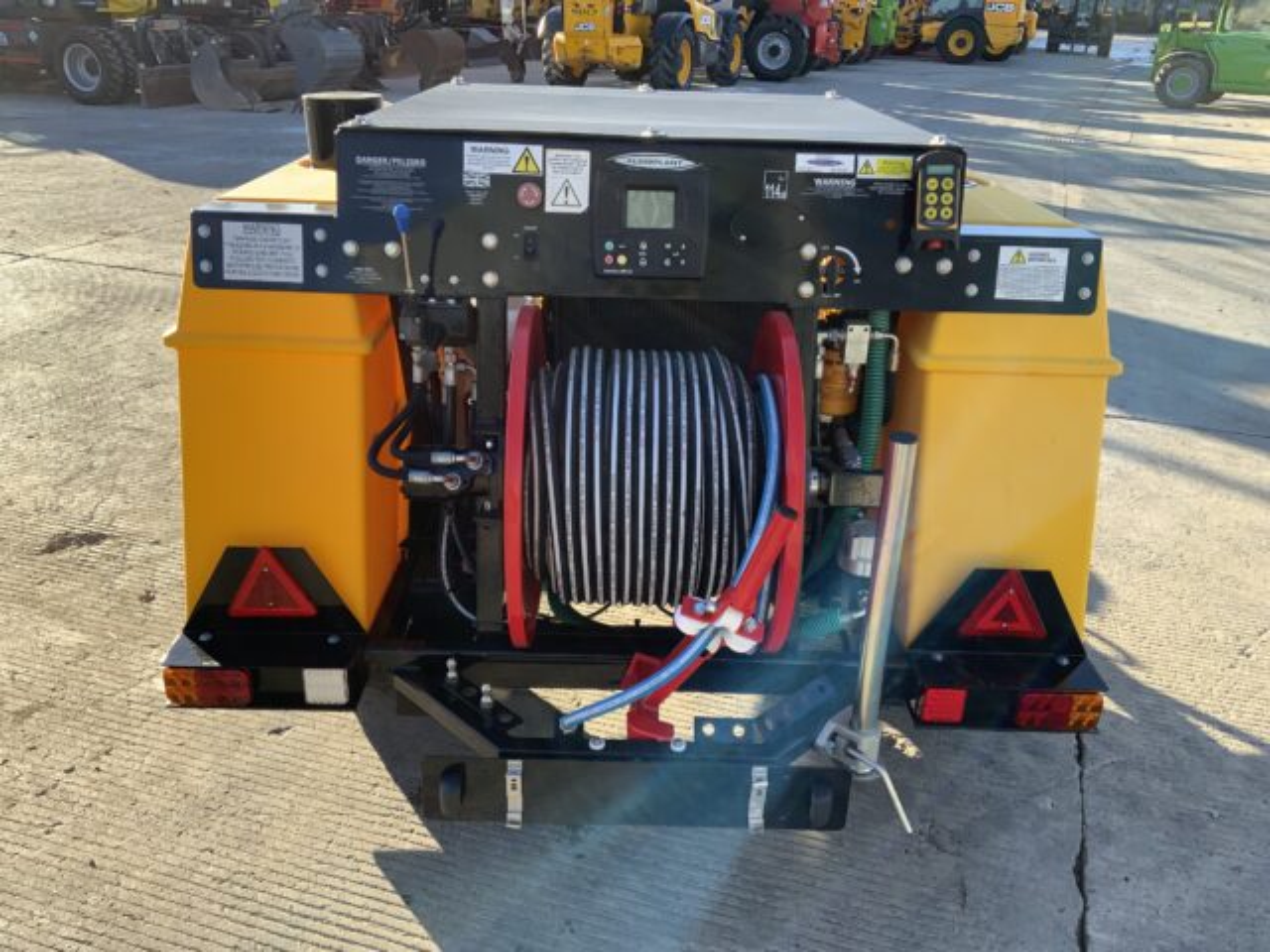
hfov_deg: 61.7
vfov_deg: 48.2
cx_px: 635
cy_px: 476
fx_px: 1064
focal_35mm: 29
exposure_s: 1/432
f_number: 1.8
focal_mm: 3
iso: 16
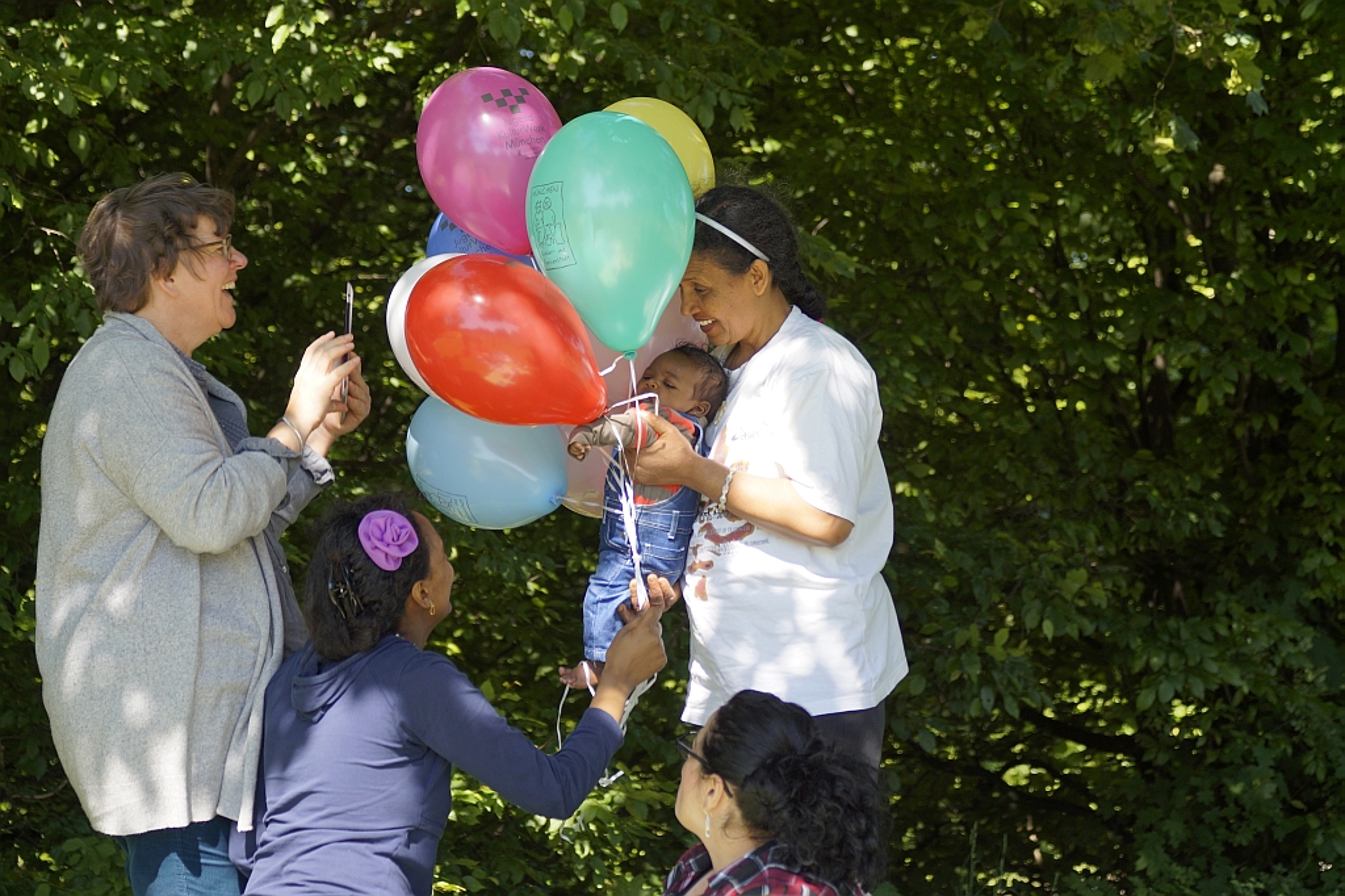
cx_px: 672
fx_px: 3921
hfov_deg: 19.5
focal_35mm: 105
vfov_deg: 13.0
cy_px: 448
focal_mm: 70
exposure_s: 1/200
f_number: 4.5
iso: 100
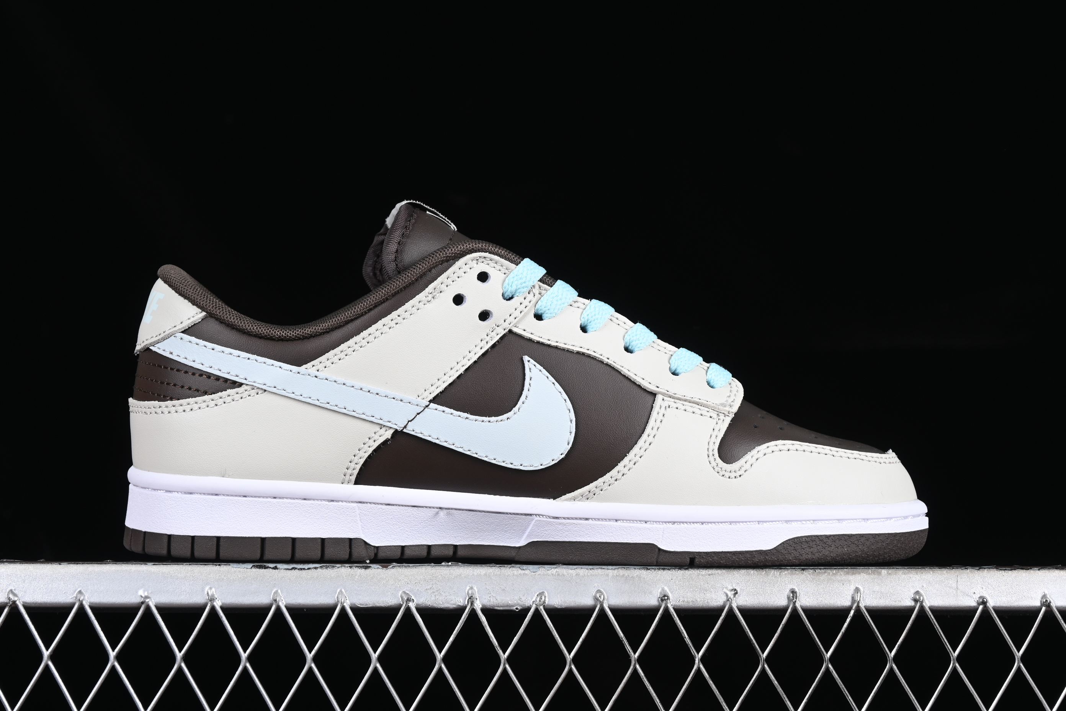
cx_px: 533
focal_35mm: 75
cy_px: 356
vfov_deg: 18.2
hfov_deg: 27.0
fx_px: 2221
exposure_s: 1/80
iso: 160
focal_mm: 50
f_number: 7.1
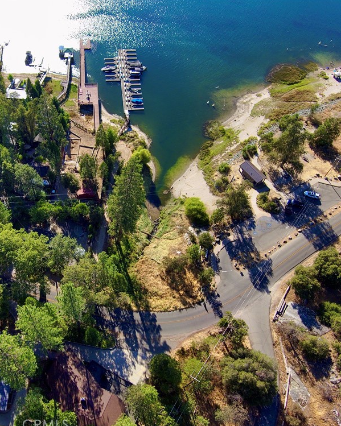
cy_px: 215
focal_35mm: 28
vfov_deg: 62.2
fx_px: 353
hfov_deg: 50.4
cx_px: 108
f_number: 2.8
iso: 100
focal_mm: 3.7
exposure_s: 1/645
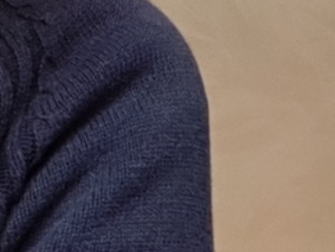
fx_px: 1927
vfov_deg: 7.5
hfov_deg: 9.9
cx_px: 68
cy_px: 224
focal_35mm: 199
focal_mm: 2.95
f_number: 1.7
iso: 50
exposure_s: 1/50
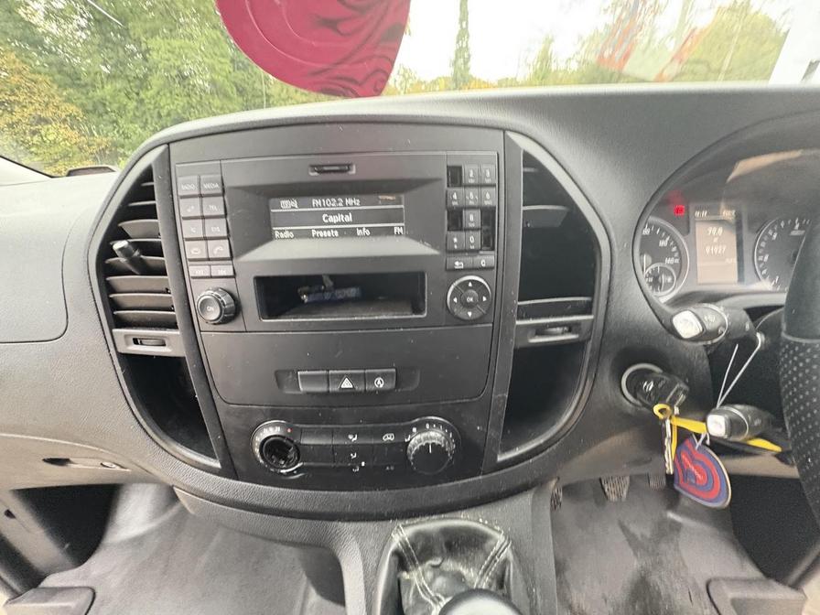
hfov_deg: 102.1
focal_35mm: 14
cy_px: 308
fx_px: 332
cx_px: 410
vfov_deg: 85.7
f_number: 2.2
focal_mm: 2.22
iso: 1000
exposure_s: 1/40
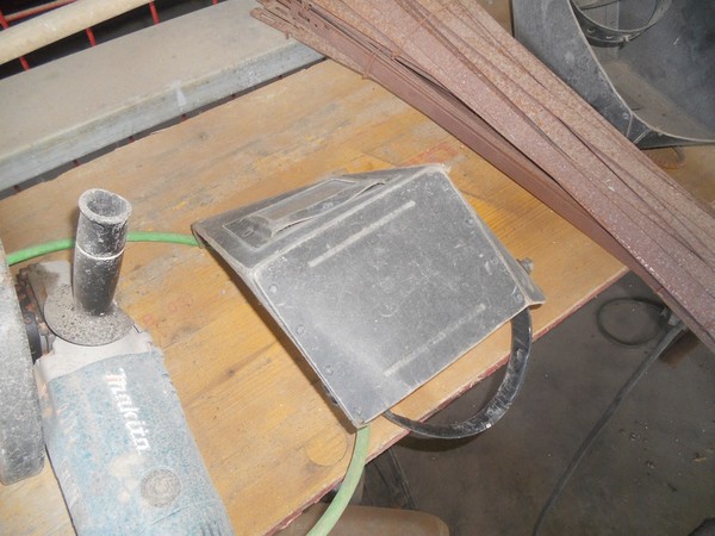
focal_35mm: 27
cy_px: 268
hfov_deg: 65.3
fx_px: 558
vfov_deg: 51.4
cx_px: 358
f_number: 3.2
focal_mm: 4.9
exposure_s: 1/25
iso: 200
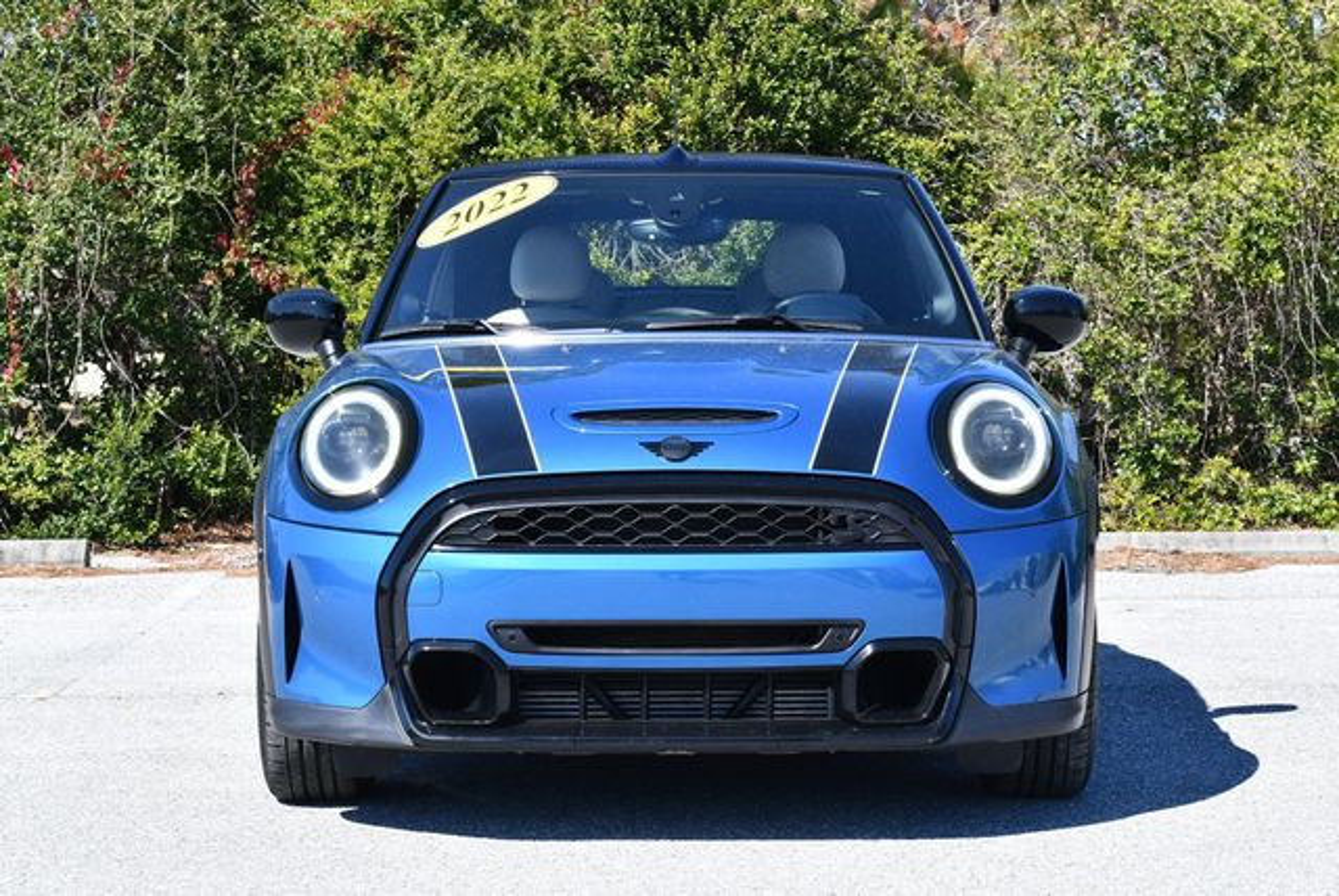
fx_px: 3350
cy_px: 448
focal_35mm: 90
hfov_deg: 22.6
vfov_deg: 15.2
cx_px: 670
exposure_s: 1/250
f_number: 8
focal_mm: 45
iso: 180
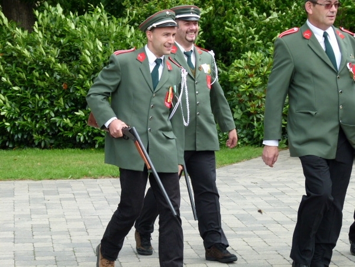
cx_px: 178
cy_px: 134
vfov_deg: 11.2
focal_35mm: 132
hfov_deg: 14.9
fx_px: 1354
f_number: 4
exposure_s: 1/320
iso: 125
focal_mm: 23.7
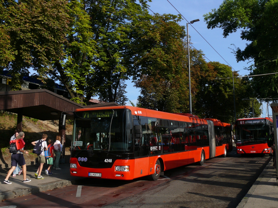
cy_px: 104
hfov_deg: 49.0
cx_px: 139
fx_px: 305
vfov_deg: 37.7
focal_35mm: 38
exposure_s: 1/400
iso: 100
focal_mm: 8
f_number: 5.6
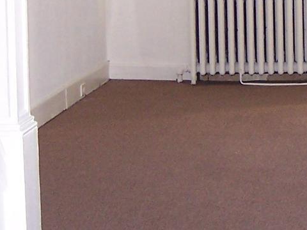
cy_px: 27
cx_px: 316
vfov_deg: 9.1
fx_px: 1437
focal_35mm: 162
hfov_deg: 12.0
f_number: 2.8
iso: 140
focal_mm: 6.3
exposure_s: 1/60
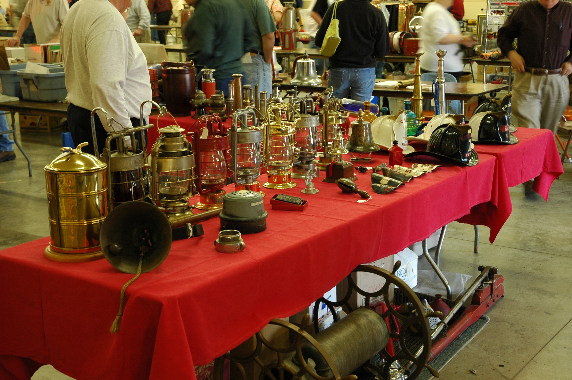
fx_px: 833
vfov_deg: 25.7
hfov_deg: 37.9
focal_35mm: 52
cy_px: 190
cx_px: 286
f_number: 4.2
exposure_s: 1/13
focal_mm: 35
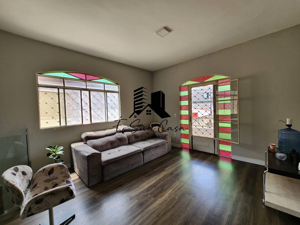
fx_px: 113
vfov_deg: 89.9
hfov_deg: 106.2
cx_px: 150
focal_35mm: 13
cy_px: 112
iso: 50
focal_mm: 2.2
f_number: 2.2
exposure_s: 1/120
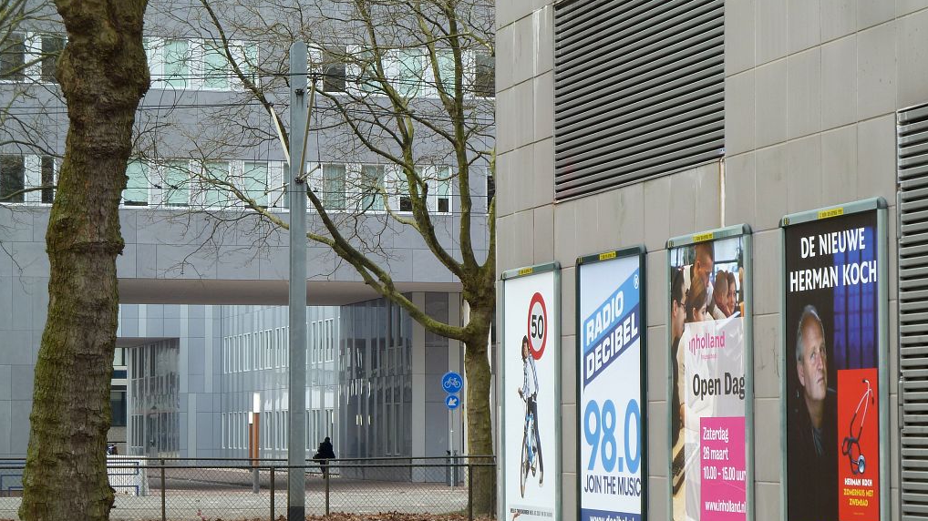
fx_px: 2804
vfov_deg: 10.6
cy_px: 341
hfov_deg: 18.8
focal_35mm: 114
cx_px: 464
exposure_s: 1/125
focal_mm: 17
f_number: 4.3
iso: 80
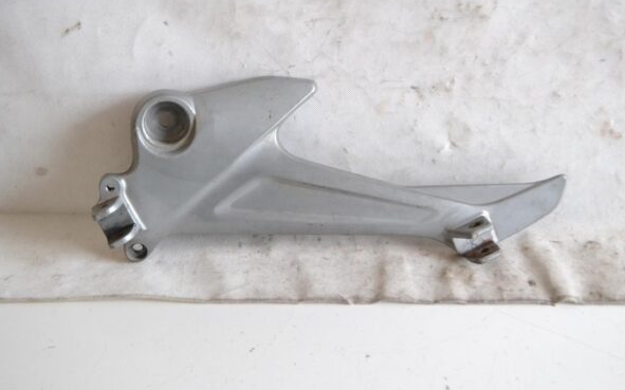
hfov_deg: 34.6
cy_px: 181
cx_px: 309
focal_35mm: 59
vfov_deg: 22.0
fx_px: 1005
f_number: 5
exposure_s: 1/100
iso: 1600
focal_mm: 38
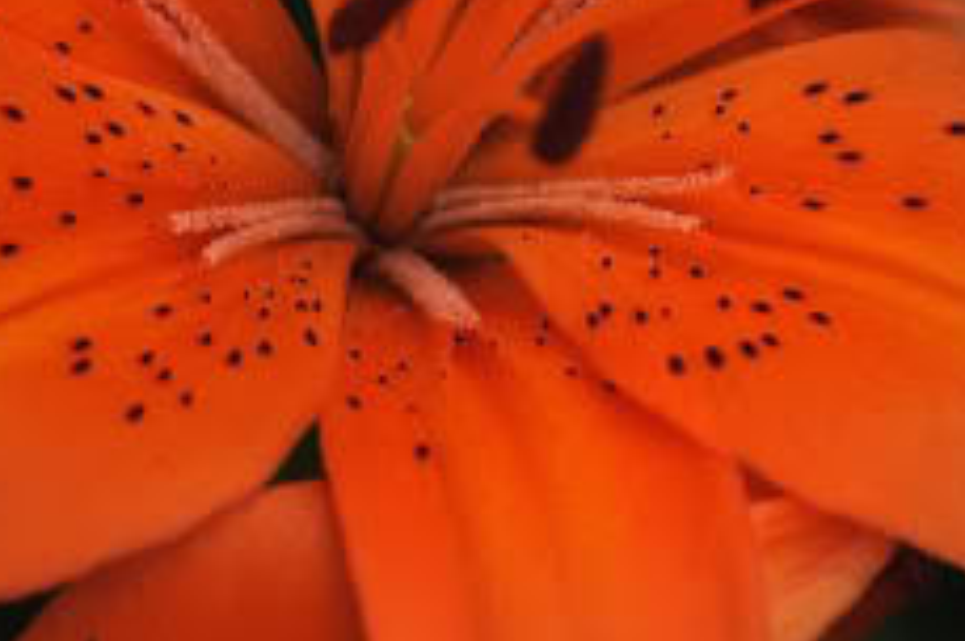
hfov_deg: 2.5
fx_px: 22431
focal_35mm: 838
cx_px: 818
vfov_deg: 1.6
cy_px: 27
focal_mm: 200
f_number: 5.6
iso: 400
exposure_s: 1/1000
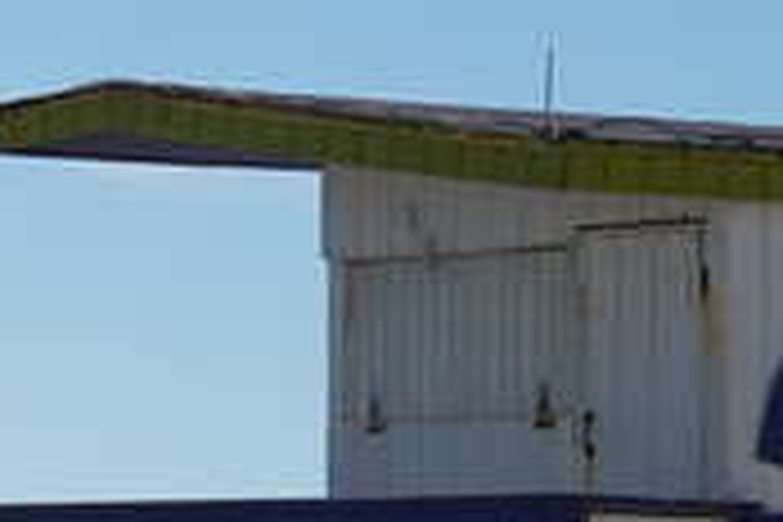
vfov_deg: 4.1
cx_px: 171
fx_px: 7357
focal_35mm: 338
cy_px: 619
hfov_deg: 6.1
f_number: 11
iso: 100
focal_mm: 49
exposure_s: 1/320
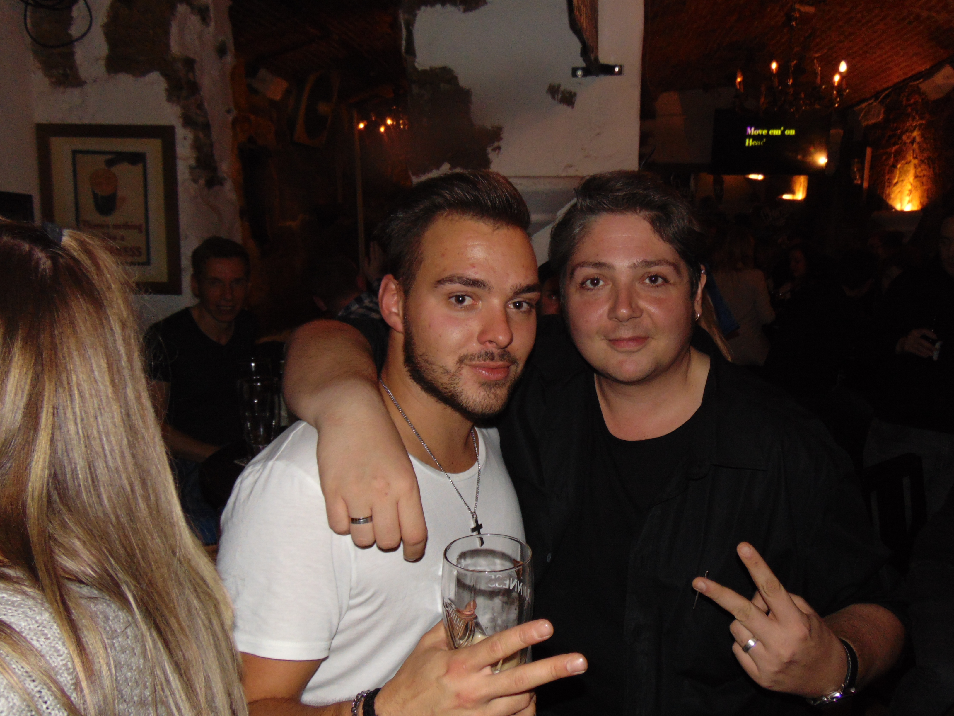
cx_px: 524
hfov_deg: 63.3
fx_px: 772
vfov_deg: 49.7
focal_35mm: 28
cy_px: 377
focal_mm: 4.5
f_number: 3
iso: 200
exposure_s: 1/8
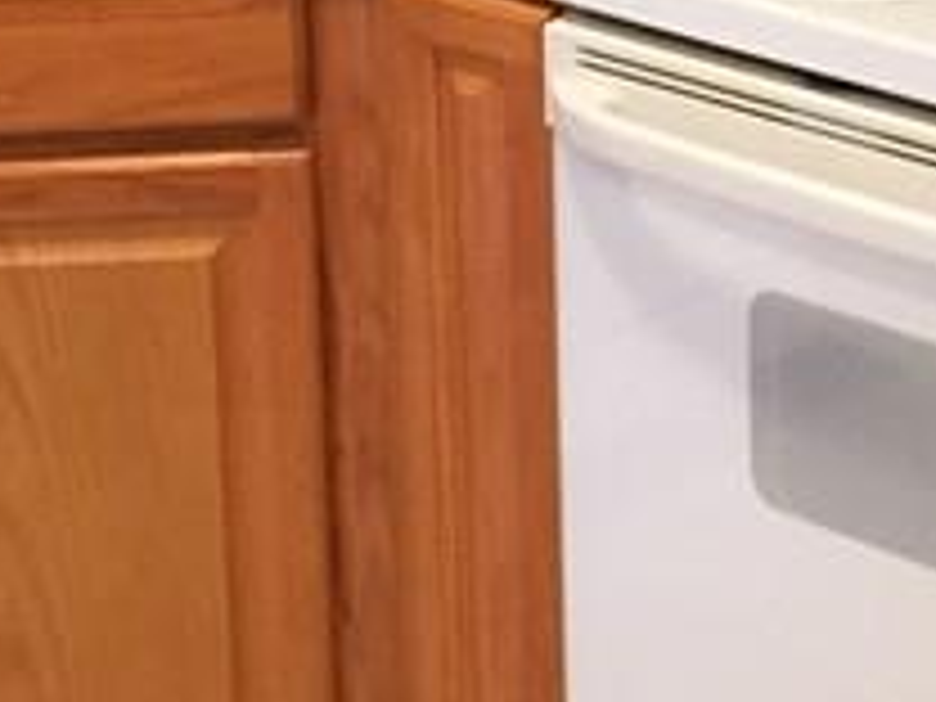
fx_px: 3867
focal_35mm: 143
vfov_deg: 10.2
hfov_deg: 13.7
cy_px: -194
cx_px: 792
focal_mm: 4.15
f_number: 2.2
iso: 125
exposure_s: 1/30
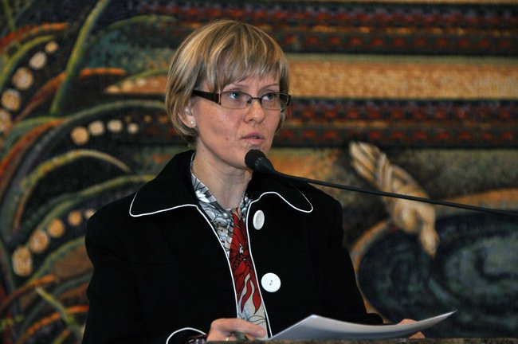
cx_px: 259
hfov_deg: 11.8
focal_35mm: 174
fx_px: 2501
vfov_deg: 7.9
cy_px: 172
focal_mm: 116
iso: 800
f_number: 5.6
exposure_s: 1/60
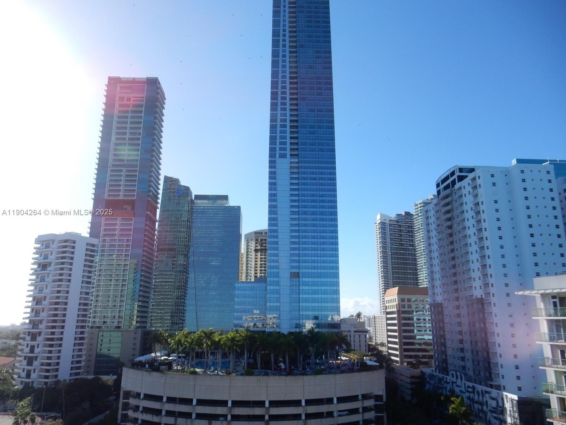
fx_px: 409
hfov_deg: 69.4
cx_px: 283
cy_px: 212
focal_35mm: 25
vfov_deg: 54.9
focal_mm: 4.5
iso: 125
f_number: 3.7
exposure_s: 1/1250
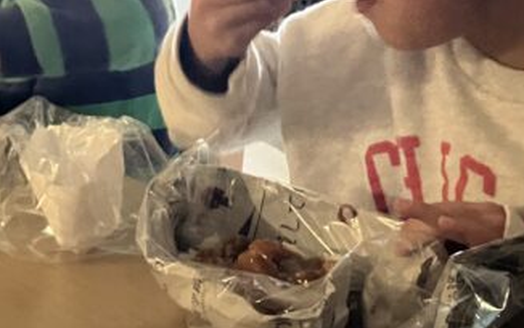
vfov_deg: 18.5
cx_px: 127
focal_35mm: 70
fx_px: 1000
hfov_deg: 28.9
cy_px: 100
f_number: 1.8
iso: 640
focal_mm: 3.99
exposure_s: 1/18
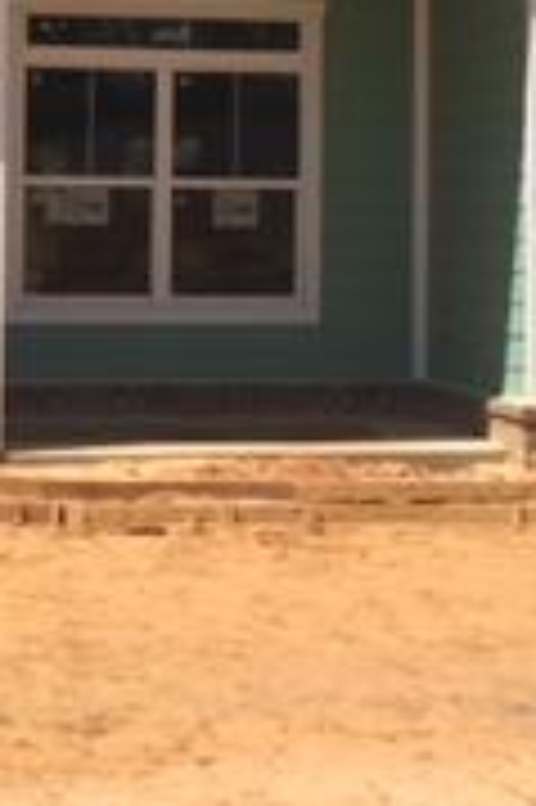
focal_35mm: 108
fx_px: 2416
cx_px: 252
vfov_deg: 18.6
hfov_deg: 12.7
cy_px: 54
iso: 32
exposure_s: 1/2639
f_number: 2.2
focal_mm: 4.15
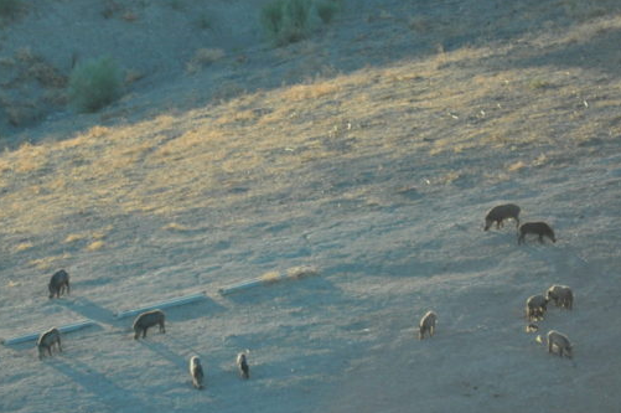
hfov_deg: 3.4
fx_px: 10564
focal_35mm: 613
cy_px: 262
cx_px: 212
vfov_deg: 2.2
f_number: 5.6
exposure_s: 1/640
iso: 800
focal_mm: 200
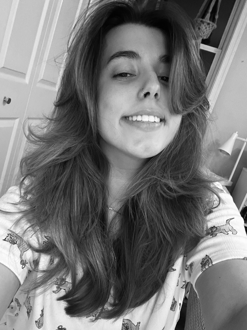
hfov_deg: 46.8
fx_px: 285
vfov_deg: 60.0
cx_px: 124
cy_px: 165
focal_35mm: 30
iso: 500
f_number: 1.9
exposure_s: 1/24
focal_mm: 2.69
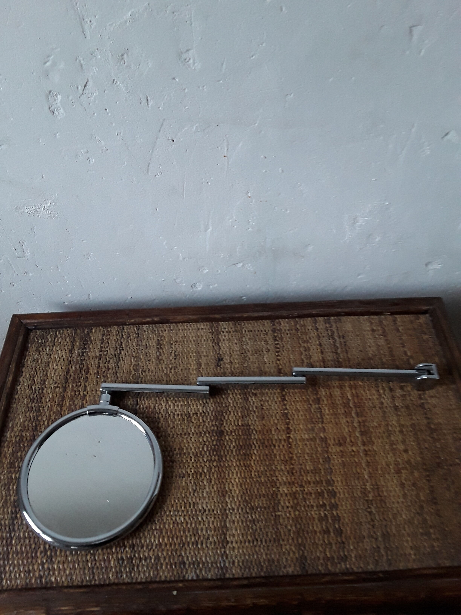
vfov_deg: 65.3
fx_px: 479
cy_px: 308
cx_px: 230
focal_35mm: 27
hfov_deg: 51.4
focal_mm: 2.91
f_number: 1.9
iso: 100
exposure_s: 1/33
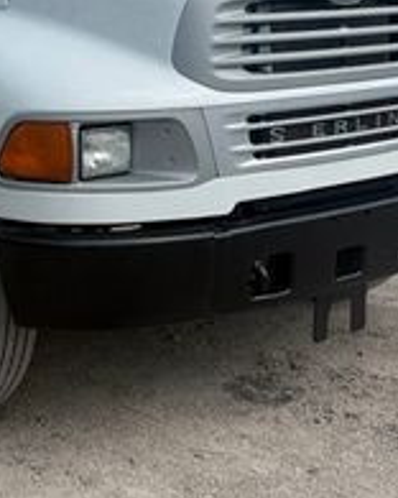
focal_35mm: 77
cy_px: 18
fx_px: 1134
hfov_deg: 19.2
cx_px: -31
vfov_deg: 23.8
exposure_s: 1/6711
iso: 80
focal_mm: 6.76
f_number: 1.78
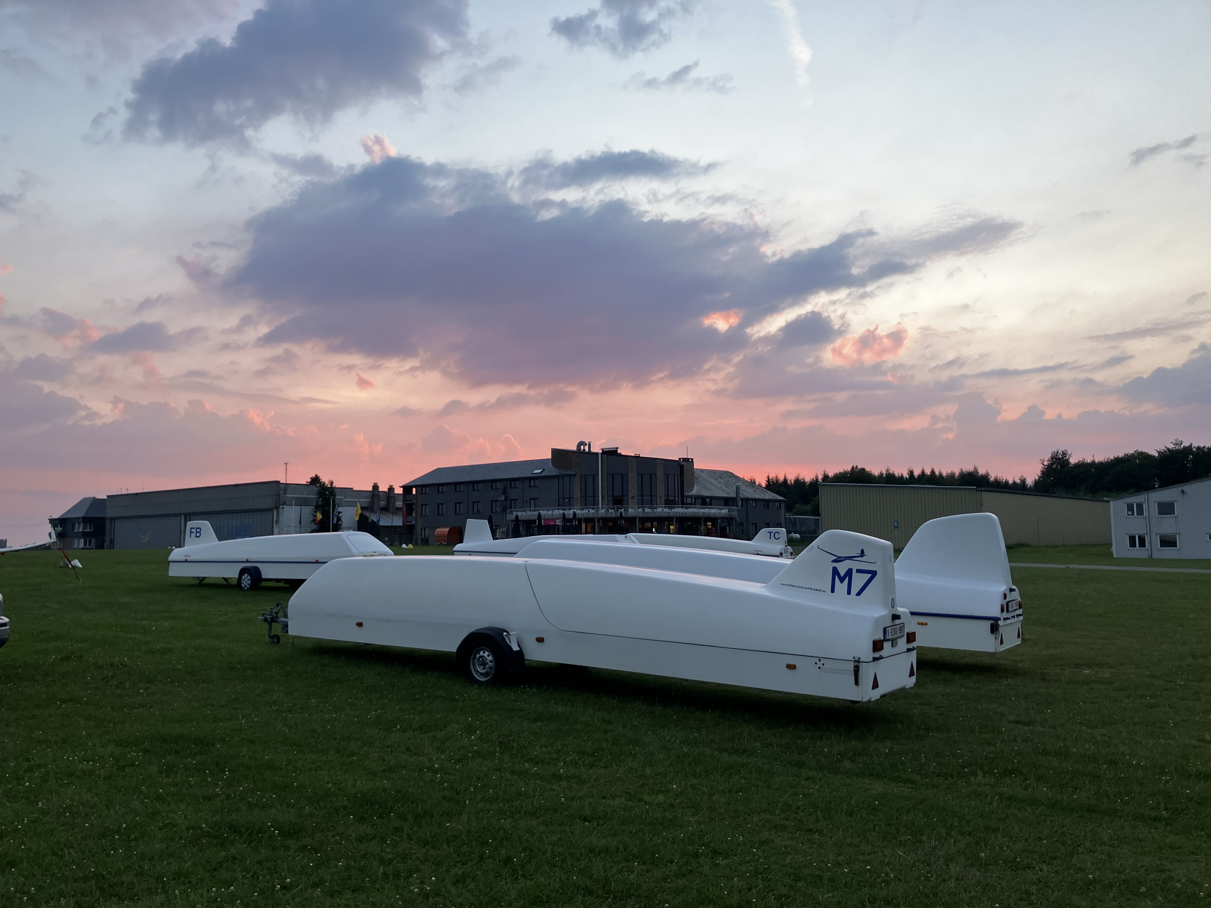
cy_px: 454
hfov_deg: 63.4
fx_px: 980
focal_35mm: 28
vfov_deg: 49.7
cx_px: 606
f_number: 1.8
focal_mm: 3.99
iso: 50
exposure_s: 1/121
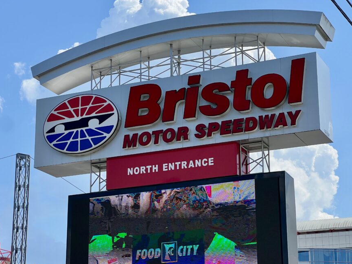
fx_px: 905
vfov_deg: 16.6
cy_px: 148
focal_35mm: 89
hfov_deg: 22.0
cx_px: 162
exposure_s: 1/1143
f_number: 2.8
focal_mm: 9
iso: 32
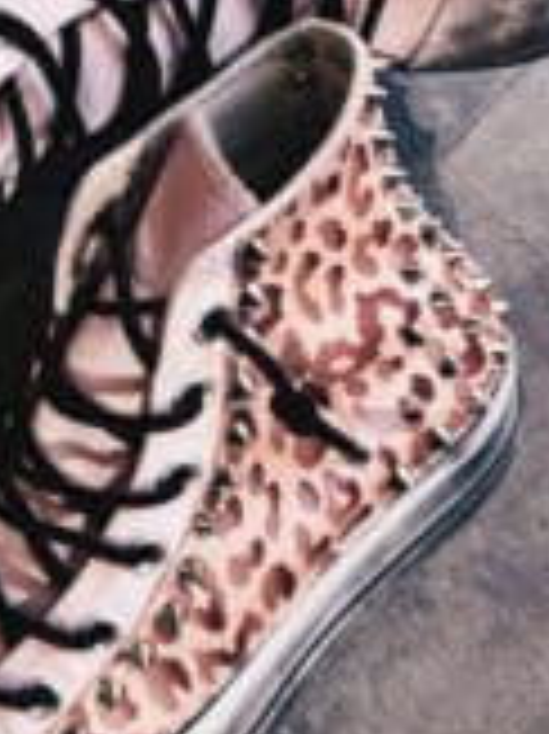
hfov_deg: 24.3
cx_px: 86
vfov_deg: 32.1
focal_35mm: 59
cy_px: 176
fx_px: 1249
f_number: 1.78
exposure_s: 1/100
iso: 100
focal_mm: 6.76
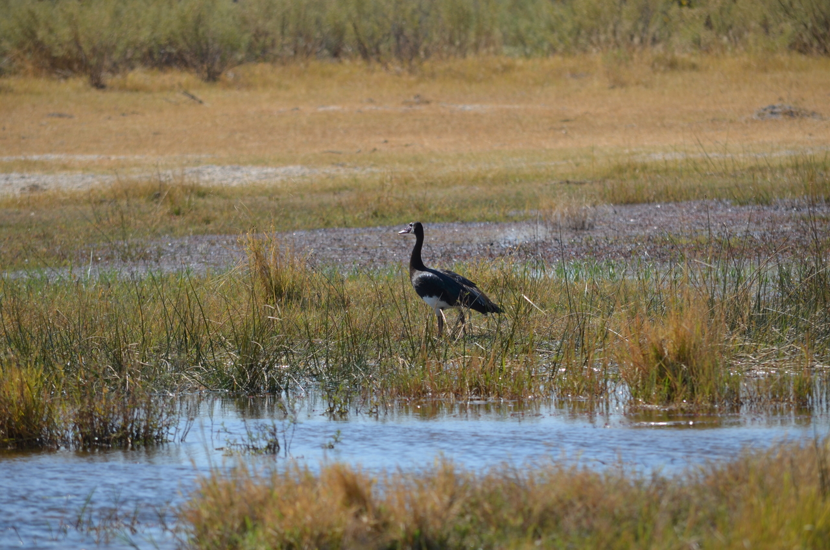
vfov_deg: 3.0
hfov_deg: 4.6
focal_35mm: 450
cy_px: 275
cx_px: 415
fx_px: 10354
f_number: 7.1
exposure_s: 1/800
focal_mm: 300
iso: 200
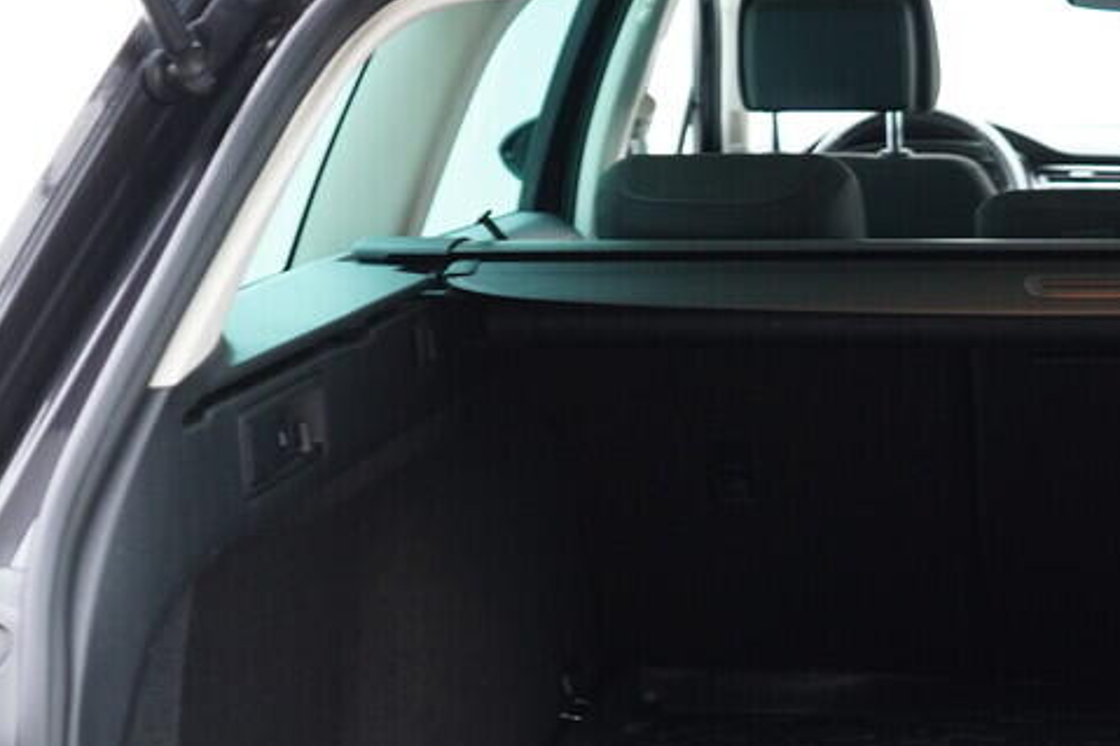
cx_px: 1080
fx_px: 2395
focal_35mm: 77
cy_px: 679
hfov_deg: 25.2
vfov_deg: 17.4
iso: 500
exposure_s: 1/40
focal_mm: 24
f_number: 2.8
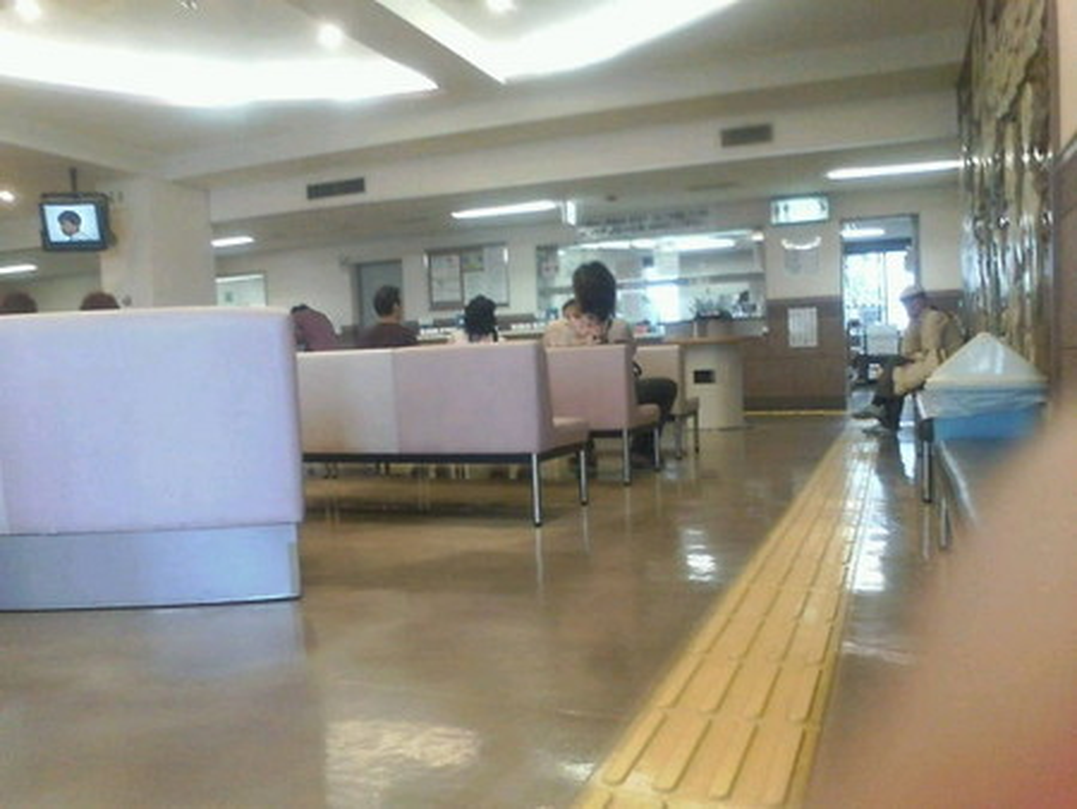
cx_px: 538
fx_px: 903
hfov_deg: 61.6
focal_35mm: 29
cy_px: 404
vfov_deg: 48.3
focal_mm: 3.73
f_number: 3.5
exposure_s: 1/33.3
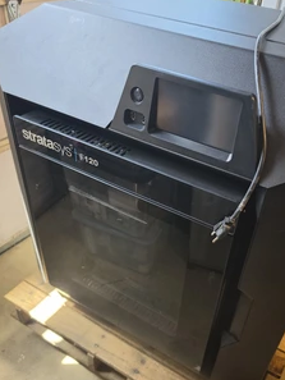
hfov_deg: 45.1
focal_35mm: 31
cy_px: 207
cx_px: 176
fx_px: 340
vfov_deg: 58.2
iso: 125
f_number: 1.4
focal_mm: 6.5
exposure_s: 1/120
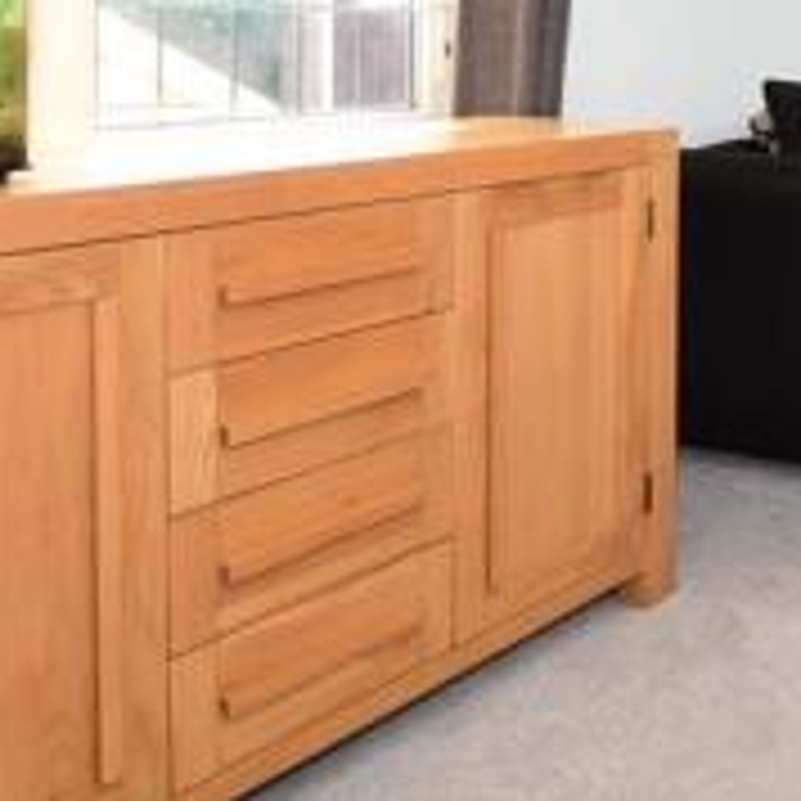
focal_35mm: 47
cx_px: 1022
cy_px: 38
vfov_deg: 33.6
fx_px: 1230
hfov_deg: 29.5
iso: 400
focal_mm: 10
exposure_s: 1/125
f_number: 5.6
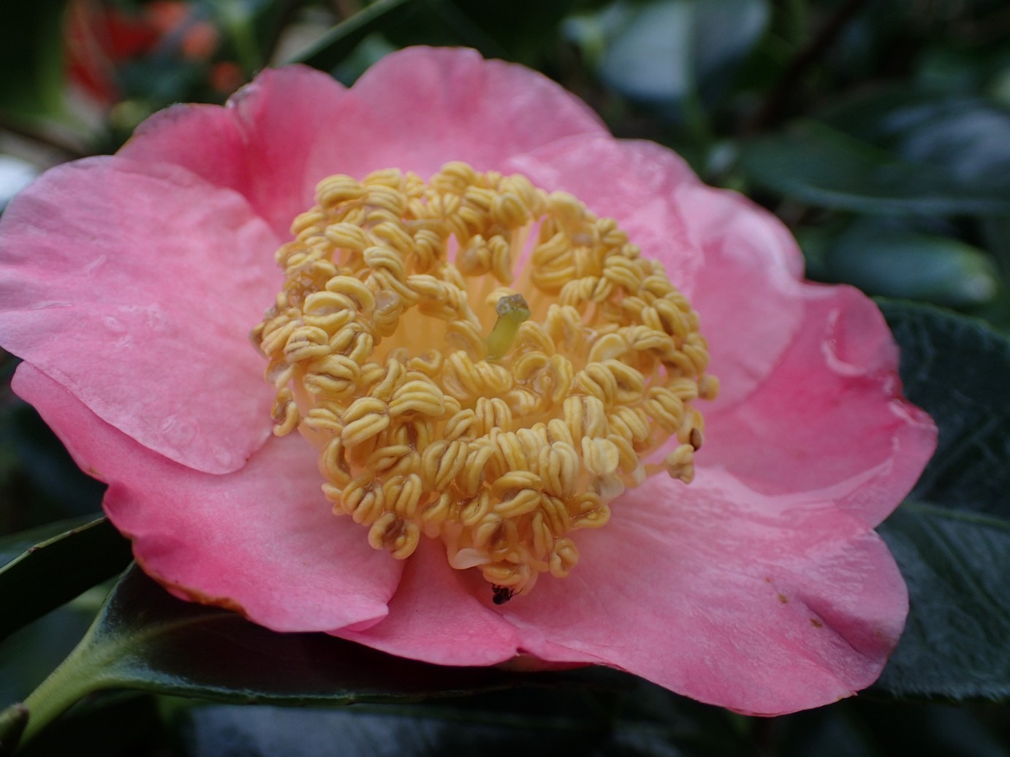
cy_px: 378
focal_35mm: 38
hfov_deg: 49.0
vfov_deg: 37.7
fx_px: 1109
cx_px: 505
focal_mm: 6.86
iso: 100
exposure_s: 1/250
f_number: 2.7
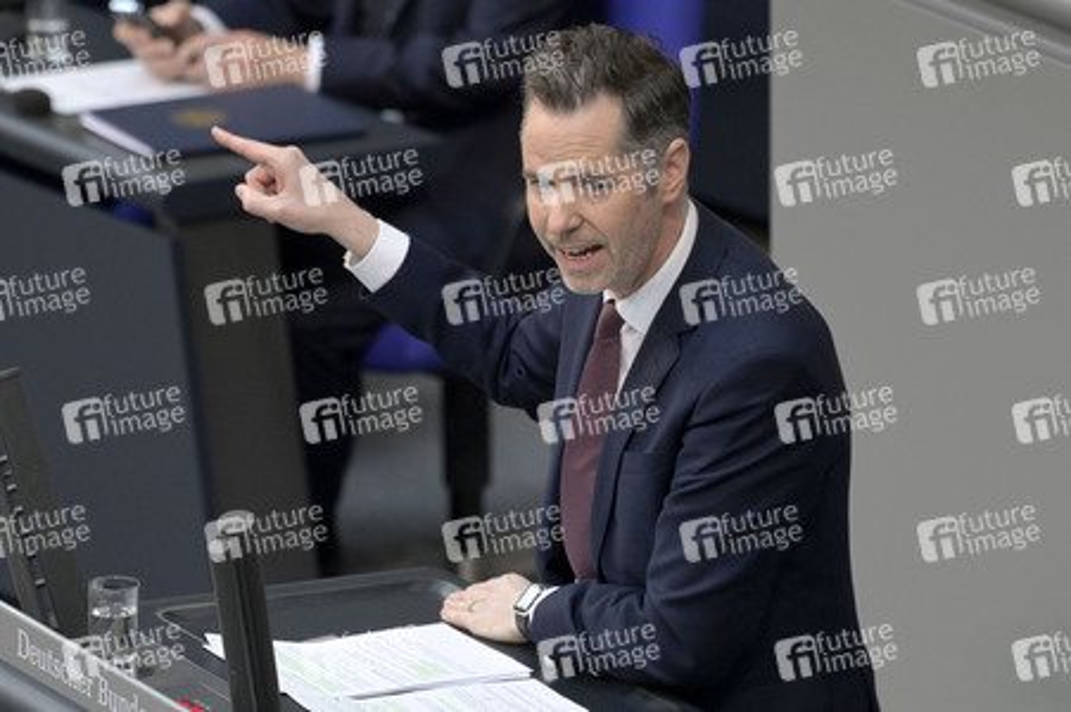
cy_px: 356
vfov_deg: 3.6
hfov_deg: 5.4
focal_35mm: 380
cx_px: 536
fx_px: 11296
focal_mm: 380
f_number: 5.6
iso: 8000
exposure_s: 1/400
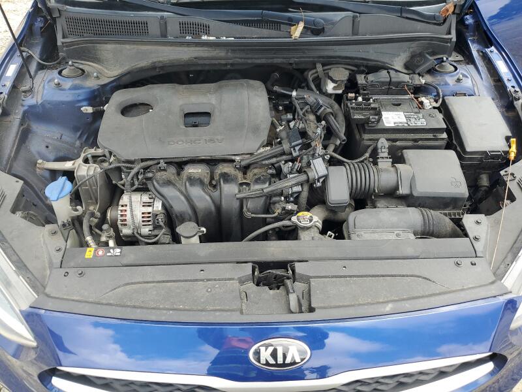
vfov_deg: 53.1
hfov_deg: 67.3
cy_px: 196
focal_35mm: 26
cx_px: 261
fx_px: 392
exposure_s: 1/400
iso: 50
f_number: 1.5
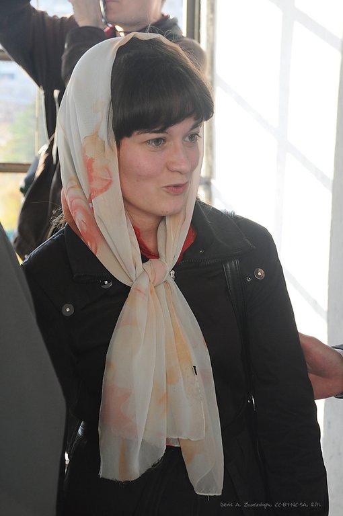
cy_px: 258
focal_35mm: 82
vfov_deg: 24.6
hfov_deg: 16.5
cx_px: 172
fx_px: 1182
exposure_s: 1/200
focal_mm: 55
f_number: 6.3
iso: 800
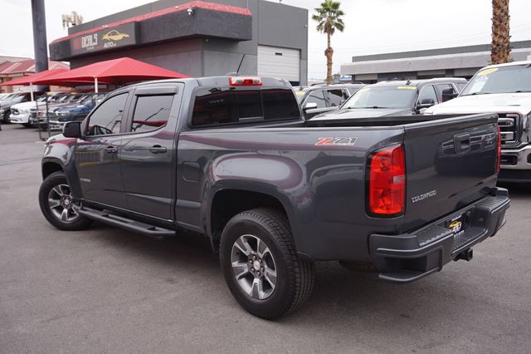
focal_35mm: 32
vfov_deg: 41.7
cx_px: 266
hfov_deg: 59.5
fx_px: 464
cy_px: 177
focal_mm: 21
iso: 100
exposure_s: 1/80
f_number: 6.3
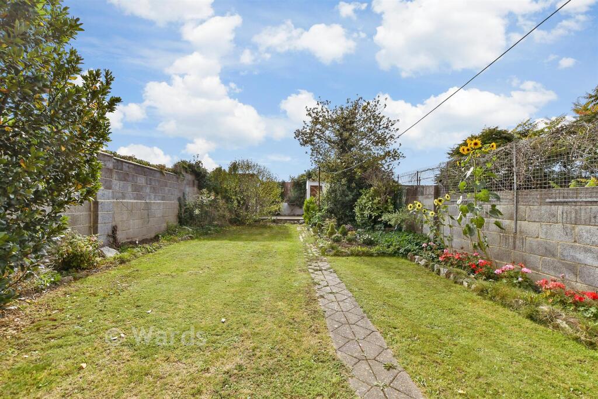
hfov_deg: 100.4
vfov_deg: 77.3
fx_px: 249
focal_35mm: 15
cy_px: 200
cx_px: 299
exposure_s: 1/320
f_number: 8
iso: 160
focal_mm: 10
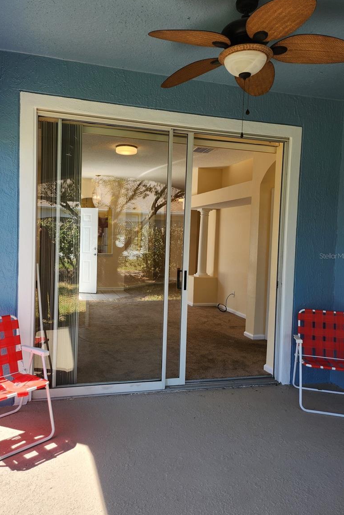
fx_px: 373
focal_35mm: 26
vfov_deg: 69.4
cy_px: 256
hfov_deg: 49.4
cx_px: 150
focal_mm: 5
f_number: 1.8
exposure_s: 1/474
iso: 50
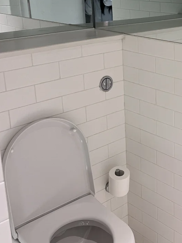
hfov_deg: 26.3
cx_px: 176
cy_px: 78
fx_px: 371
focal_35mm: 53
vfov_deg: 35.7
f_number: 1.5
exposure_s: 1/50
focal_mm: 5.7
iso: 200
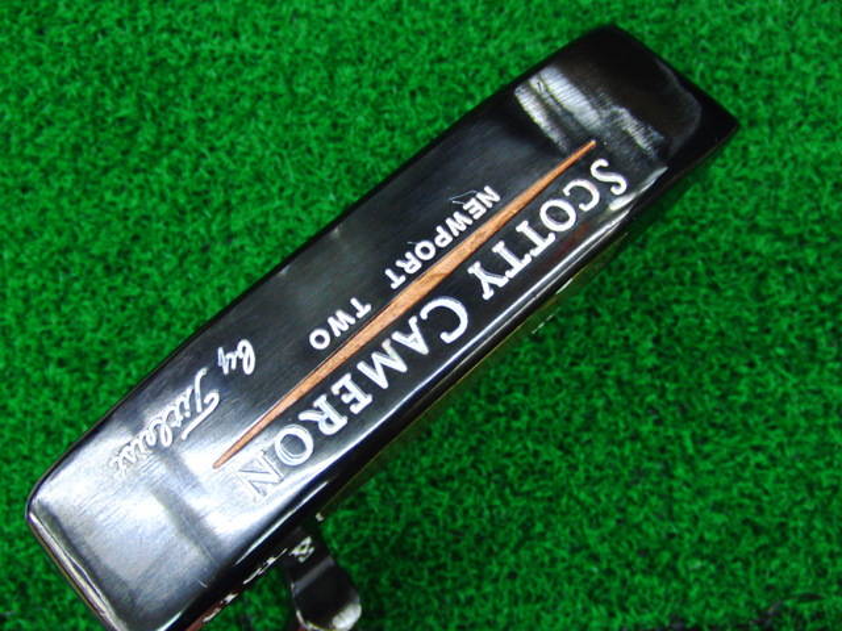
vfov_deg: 38.7
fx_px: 900
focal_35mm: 37
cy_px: 316
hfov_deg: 50.1
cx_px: 421
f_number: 3.6
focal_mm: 6.42
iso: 400
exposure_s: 1/50
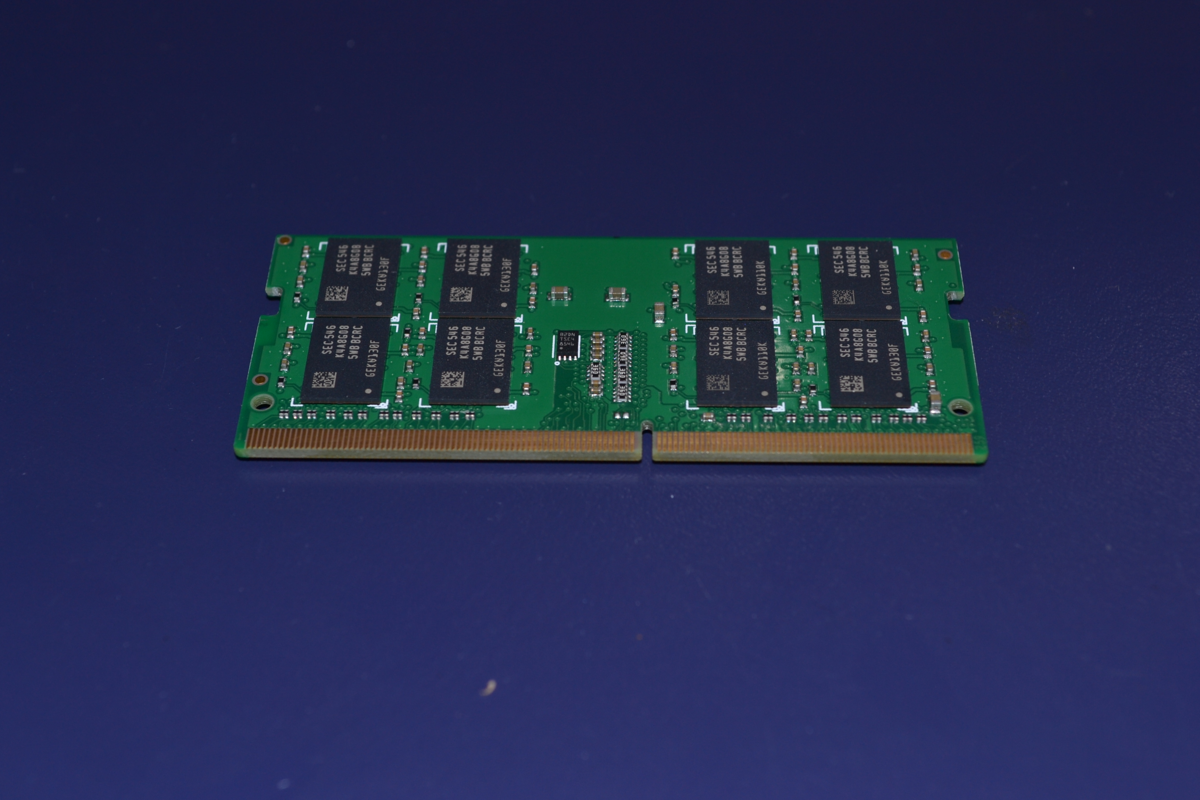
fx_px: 2000
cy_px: 400
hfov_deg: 33.4
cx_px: 600
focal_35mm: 60
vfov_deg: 22.6
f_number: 8
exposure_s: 1/60
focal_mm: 40
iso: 100
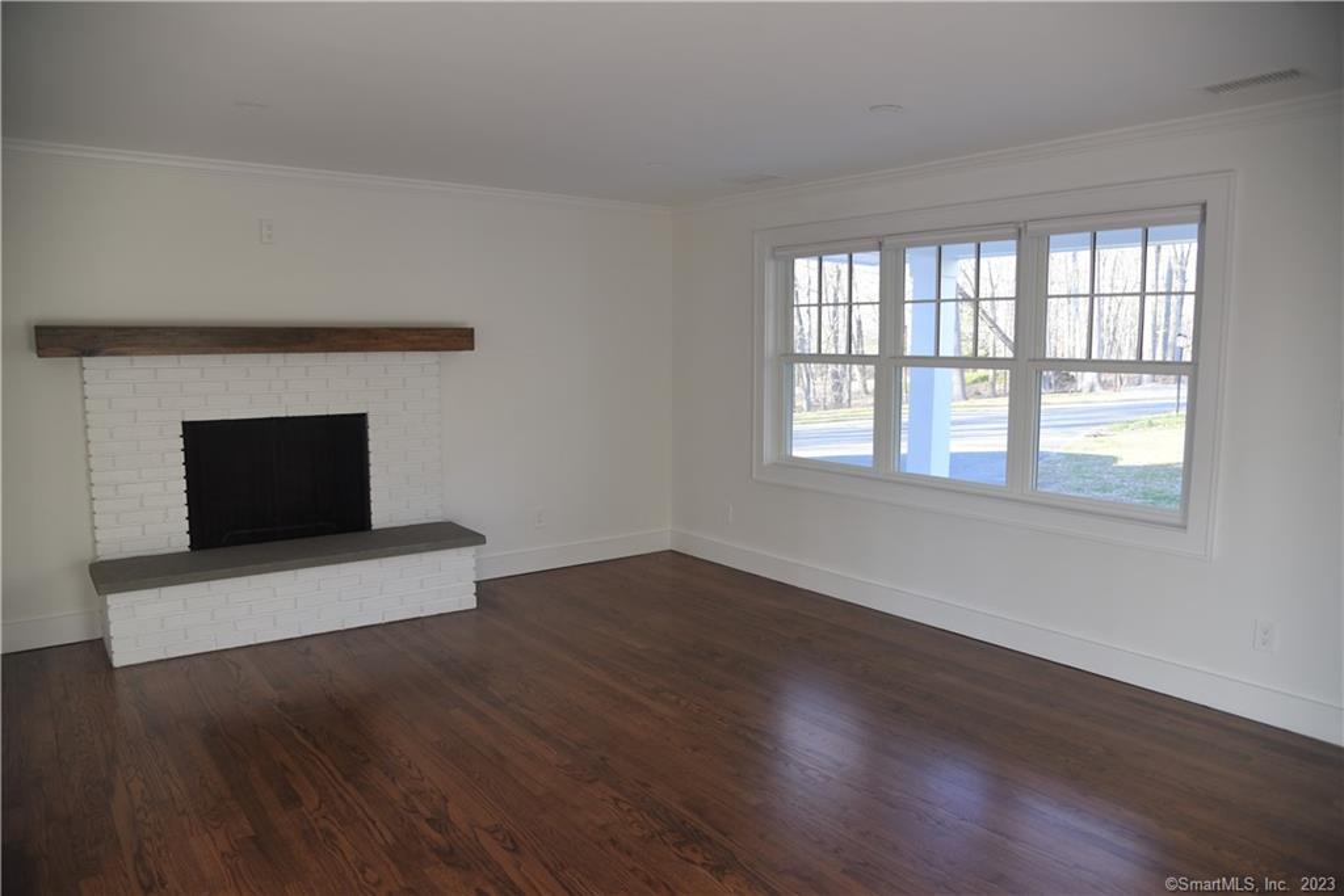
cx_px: 672
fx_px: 896
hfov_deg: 73.7
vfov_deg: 53.1
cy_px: 448
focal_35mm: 24
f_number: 4
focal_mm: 24
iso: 400
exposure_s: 1/60
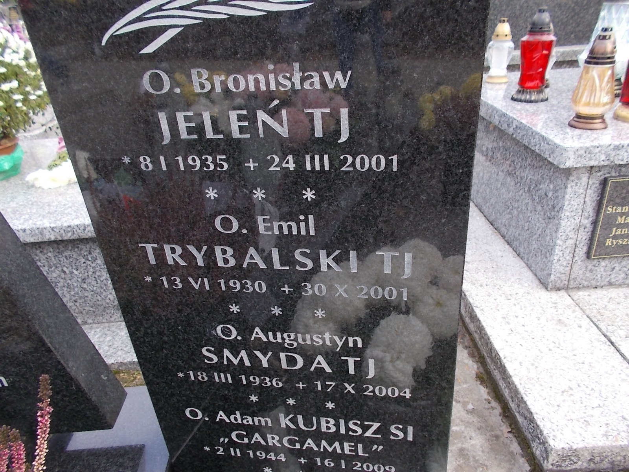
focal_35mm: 26
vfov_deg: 53.1
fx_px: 472
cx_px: 314
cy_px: 236
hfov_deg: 67.3
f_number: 3.2
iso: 80
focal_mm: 4.6
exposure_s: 1/125
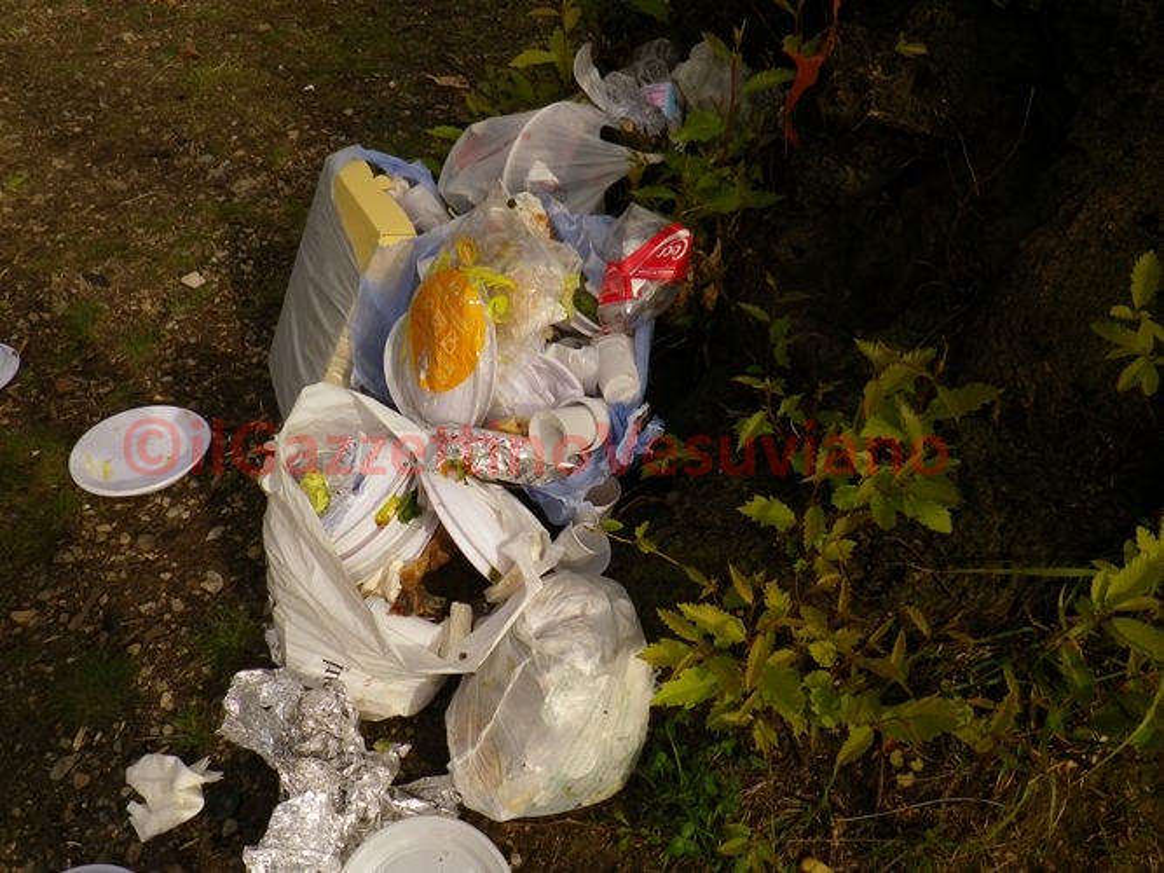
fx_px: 941
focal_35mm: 28
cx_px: 582
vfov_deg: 49.7
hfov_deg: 63.5
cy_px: 436
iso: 80
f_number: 8.3
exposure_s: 1/100
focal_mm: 5
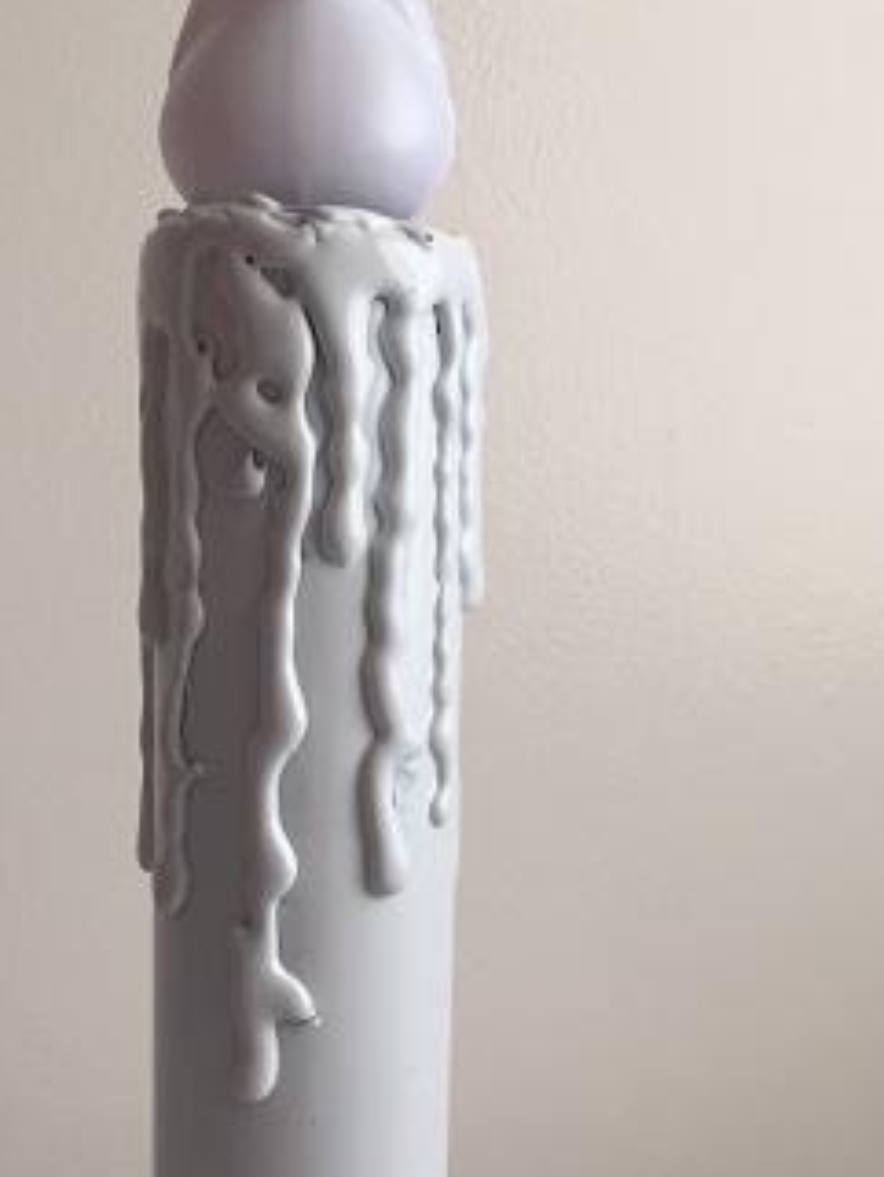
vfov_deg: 32.5
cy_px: 768
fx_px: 2008
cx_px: 304
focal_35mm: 59
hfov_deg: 24.7
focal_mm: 4.15
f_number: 2.2
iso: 32
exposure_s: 1/40
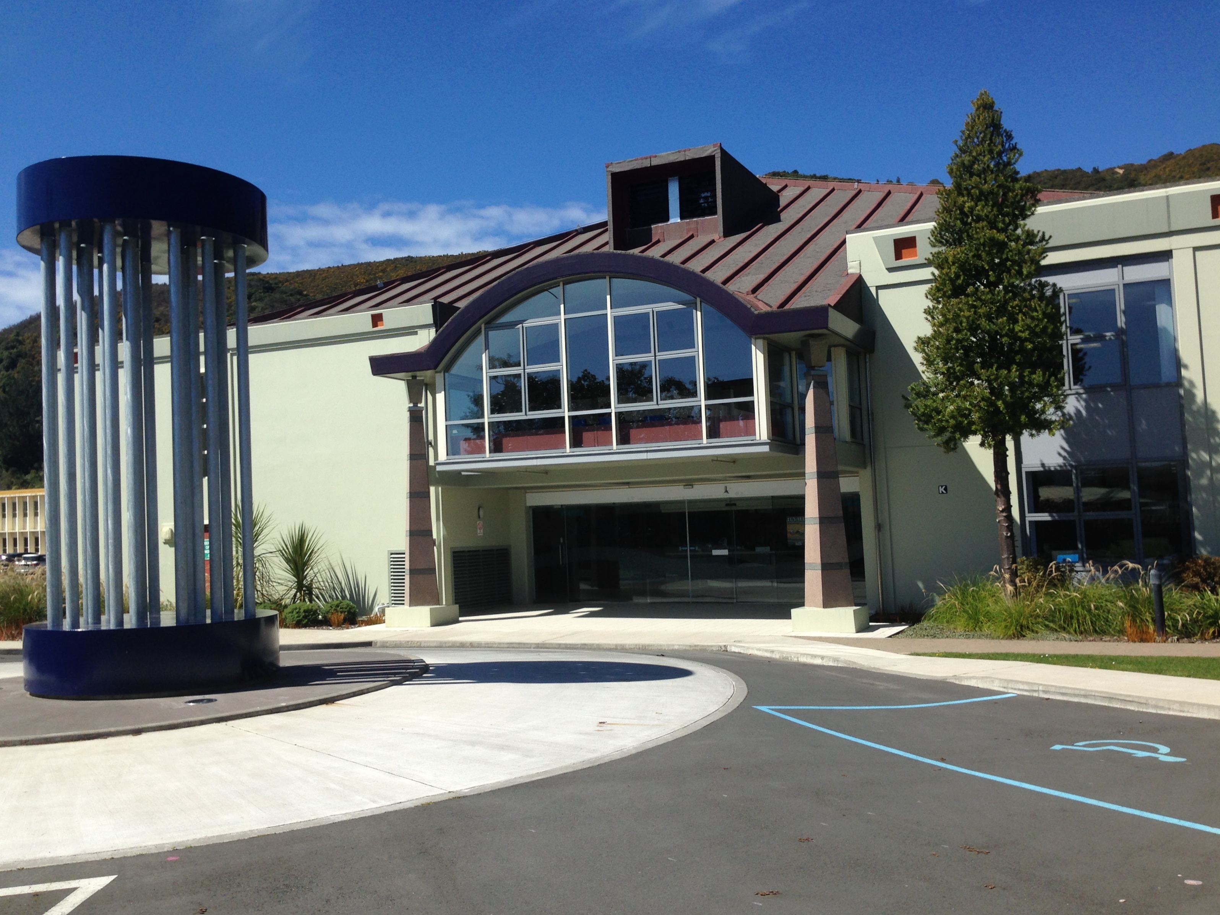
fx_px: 1163
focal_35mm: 33
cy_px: 458
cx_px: 610
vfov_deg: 42.9
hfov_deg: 55.4
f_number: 2.4
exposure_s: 1/2169
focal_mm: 4.12
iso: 50
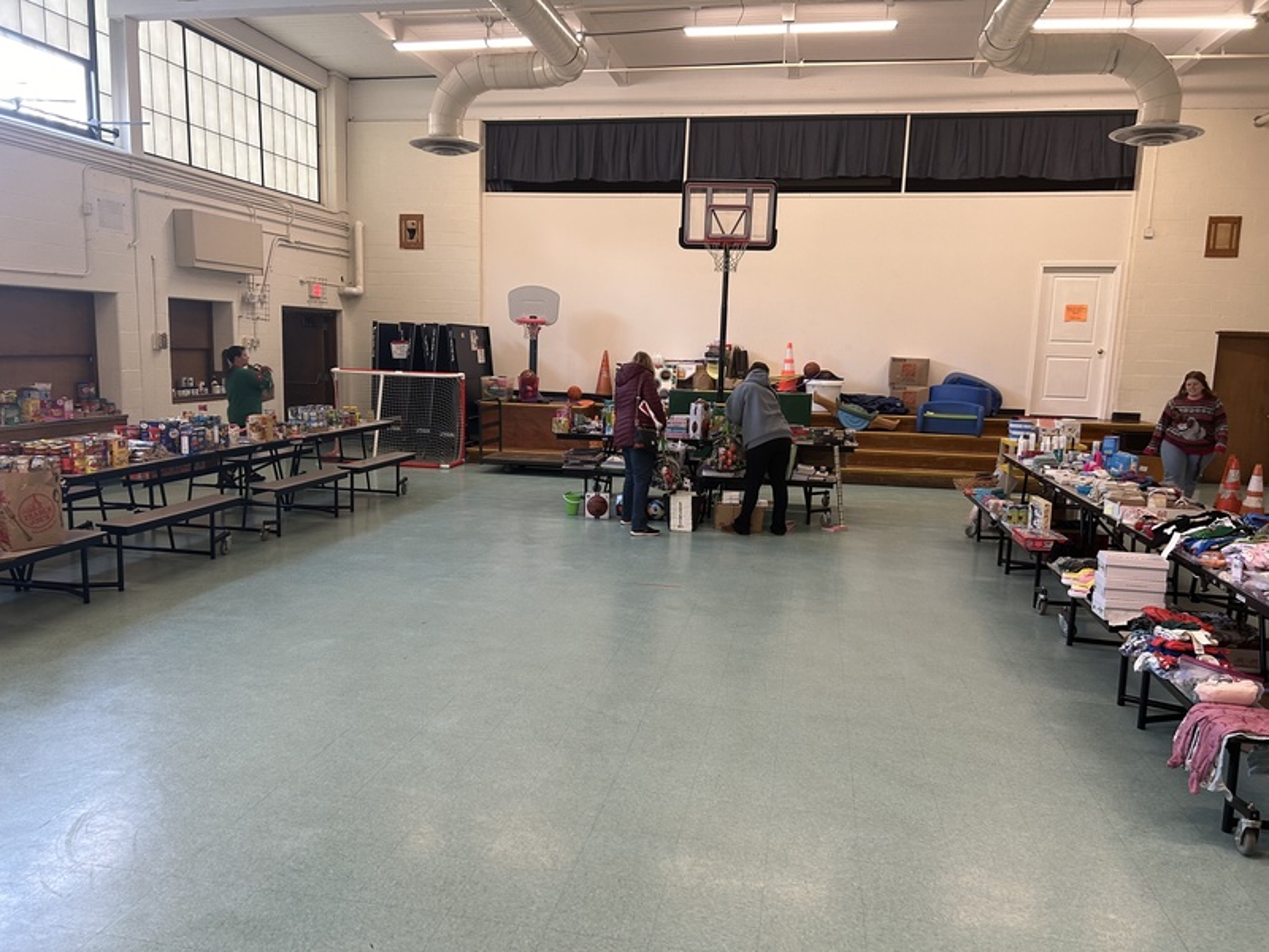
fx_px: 953
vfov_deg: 53.1
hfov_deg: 67.3
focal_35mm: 26
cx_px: 634
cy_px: 476
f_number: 1.5
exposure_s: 1/50
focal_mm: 5.7
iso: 125
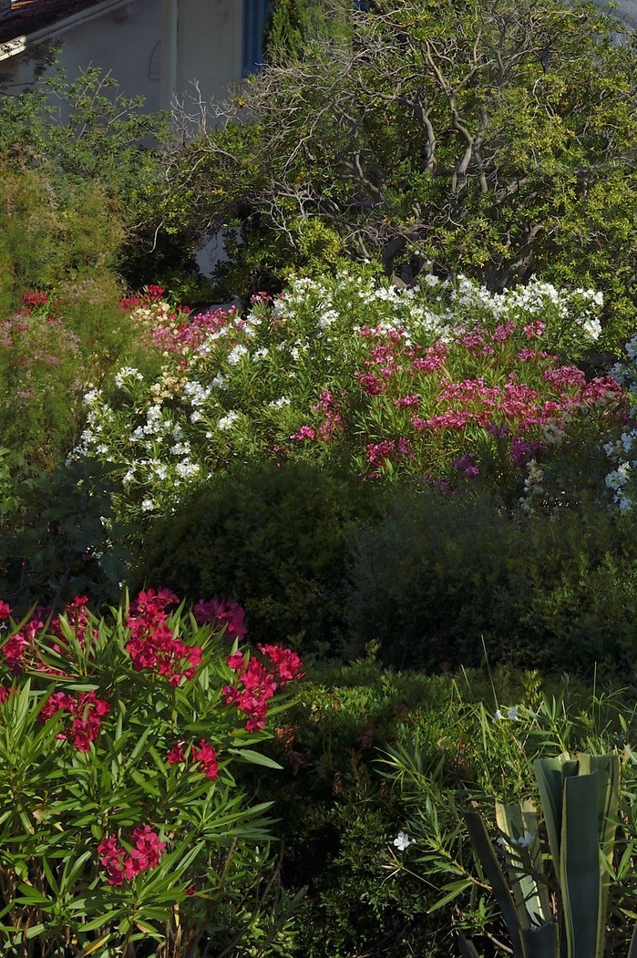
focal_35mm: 119
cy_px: 10
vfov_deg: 16.9
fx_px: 3163
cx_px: 724
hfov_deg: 11.3
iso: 200
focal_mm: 52
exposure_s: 1/250
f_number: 16
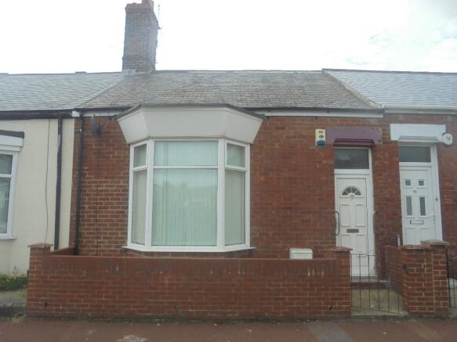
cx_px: 228
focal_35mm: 26
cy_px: 171
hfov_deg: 67.3
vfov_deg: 53.0
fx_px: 343
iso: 100
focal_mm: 4.6
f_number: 3.5
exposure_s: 1/640
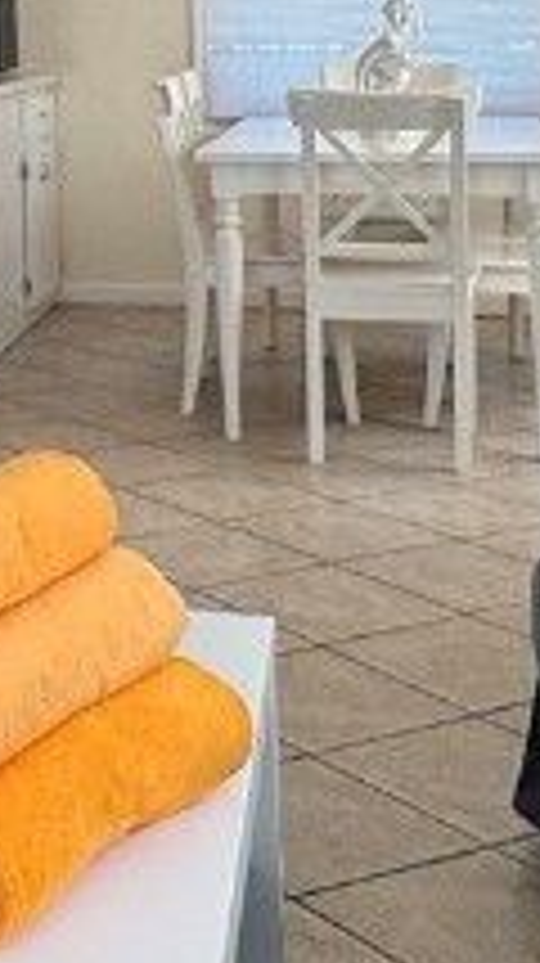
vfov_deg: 27.6
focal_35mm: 73
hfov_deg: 14.9
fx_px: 1863
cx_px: -360
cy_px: 45
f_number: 2.2
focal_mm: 2.22
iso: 80
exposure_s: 1/120
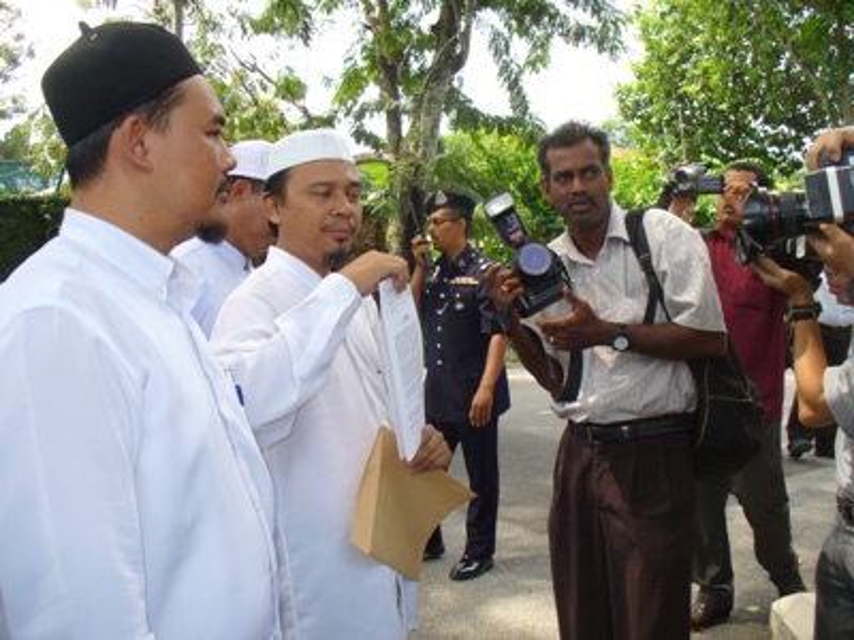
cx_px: 427
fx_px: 913
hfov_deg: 50.1
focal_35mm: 37
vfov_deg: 38.7
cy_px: 320
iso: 100
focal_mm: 6.1
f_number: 2.8
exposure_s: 1/250
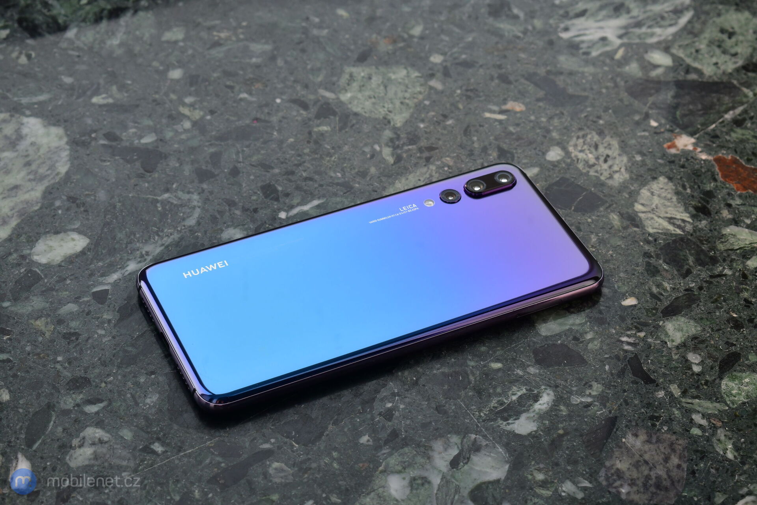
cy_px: 252
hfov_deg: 24.8
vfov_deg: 16.7
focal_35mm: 82
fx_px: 1724
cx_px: 378
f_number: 11
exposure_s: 1/500
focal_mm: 55
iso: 400
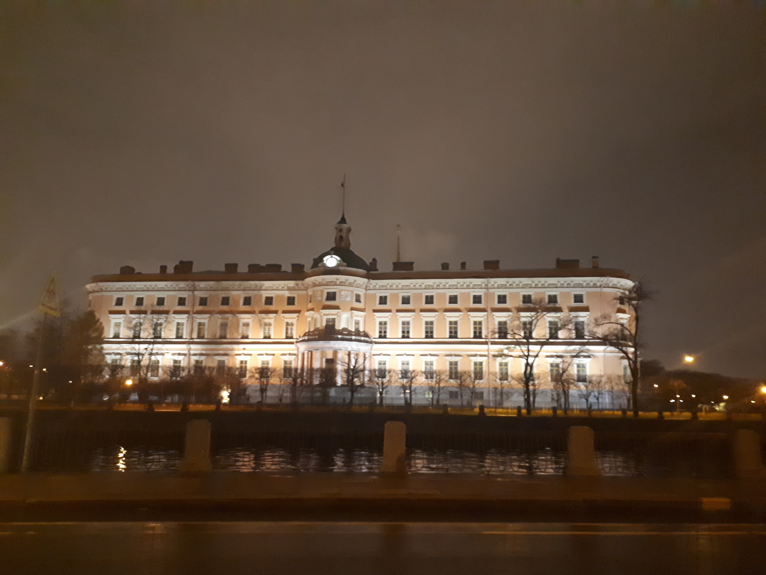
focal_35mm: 27
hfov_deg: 65.3
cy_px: 288
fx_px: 597
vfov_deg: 51.4
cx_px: 383
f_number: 1.9
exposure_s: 1/10
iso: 1250
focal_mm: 3.6
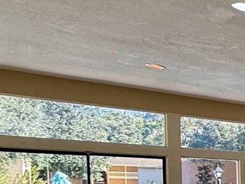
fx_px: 425
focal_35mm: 60
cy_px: 212
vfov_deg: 22.8
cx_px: 491
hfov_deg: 19.1
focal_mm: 2.22
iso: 125
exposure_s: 1/120
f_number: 2.2
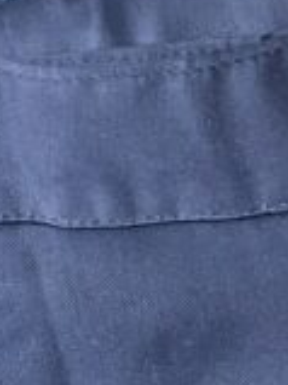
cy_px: 506
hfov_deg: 11.3
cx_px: 90
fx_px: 1455
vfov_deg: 14.4
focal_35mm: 131
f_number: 1.6
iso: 640
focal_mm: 4.2
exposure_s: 1/37
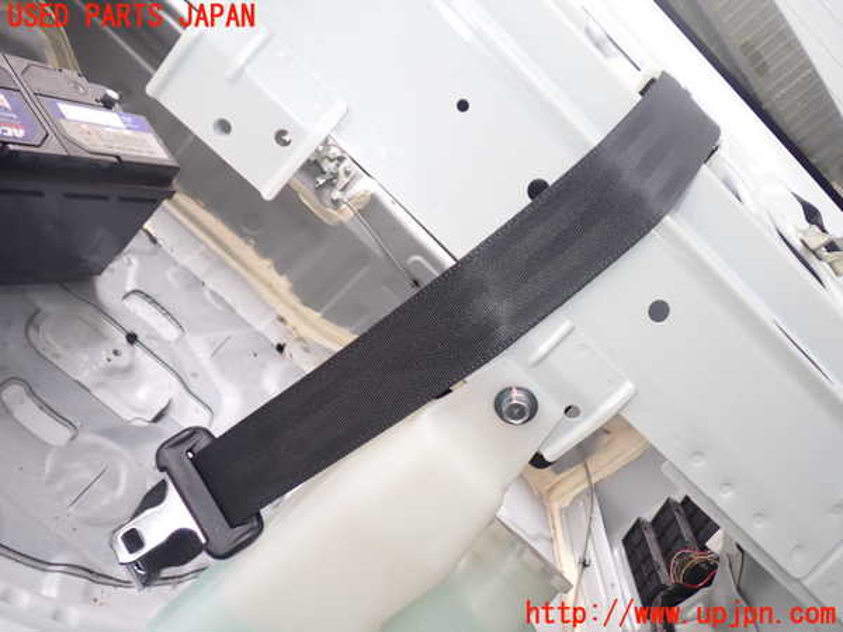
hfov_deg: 60.0
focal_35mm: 30
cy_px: 316
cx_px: 422
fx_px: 731
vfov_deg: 46.8
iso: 125
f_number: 2.3
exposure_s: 1/60
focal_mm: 5.4
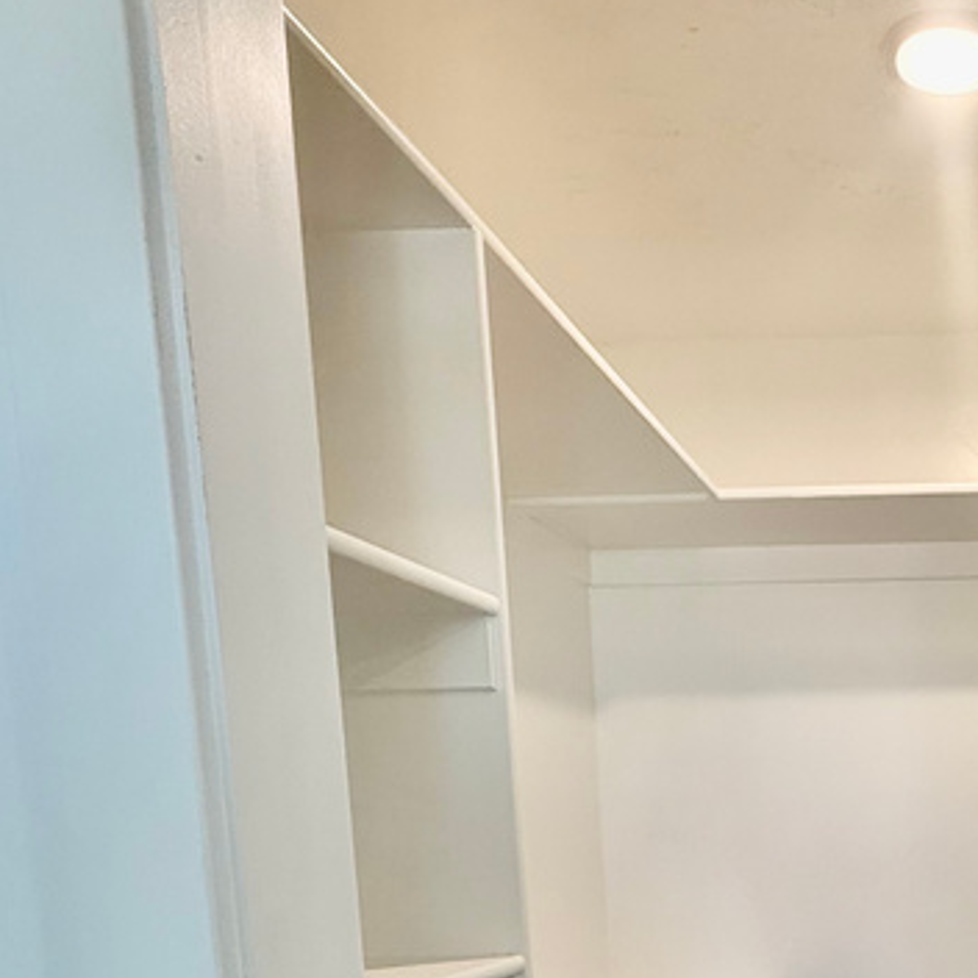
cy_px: 964
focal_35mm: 36
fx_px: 1151
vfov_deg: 40.6
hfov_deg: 40.1
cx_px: 992
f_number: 2.2
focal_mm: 2.22
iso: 125
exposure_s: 1/120
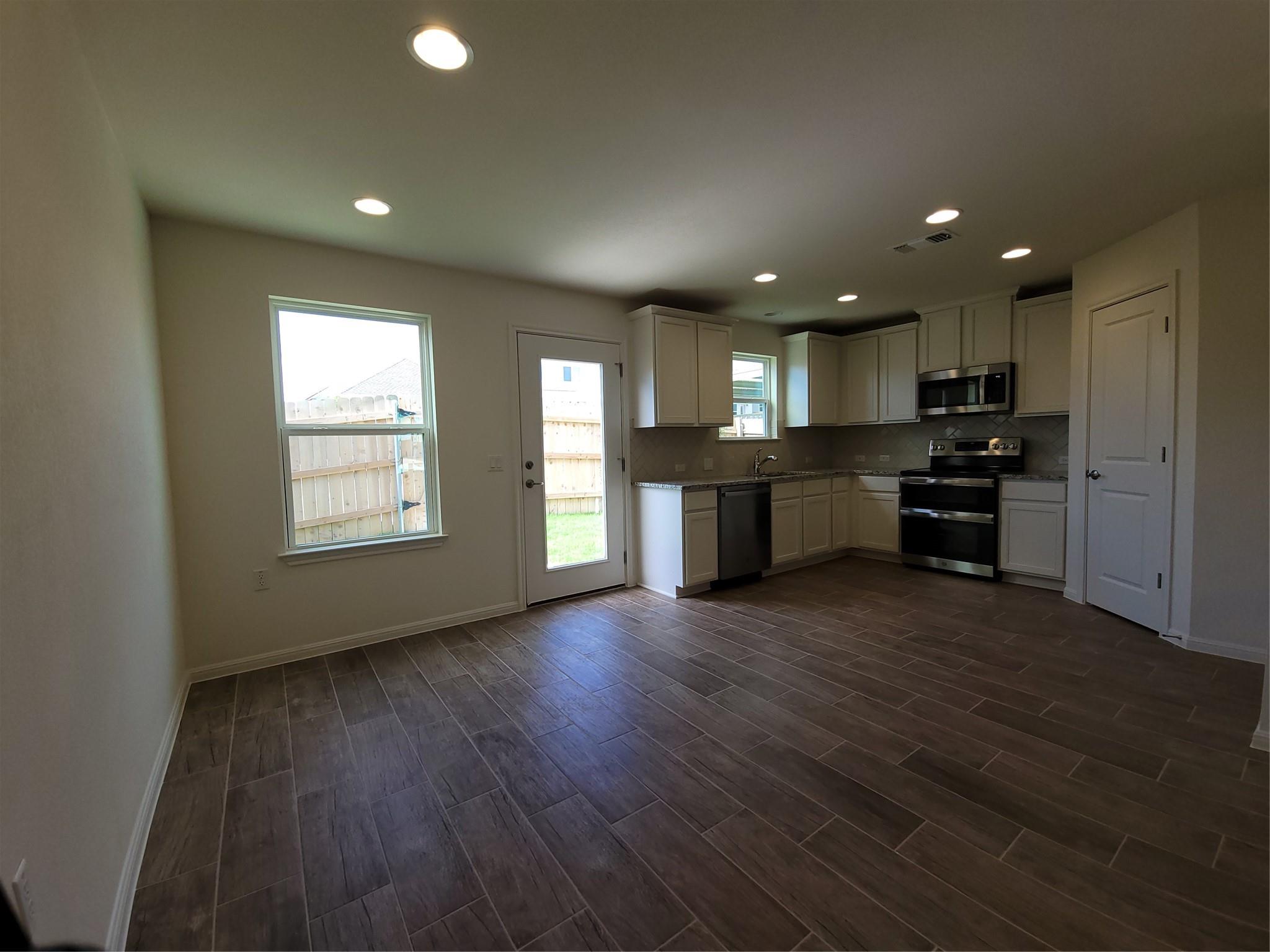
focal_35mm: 13
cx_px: 635
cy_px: 476
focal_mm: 2.2
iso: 64
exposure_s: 1/120
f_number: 2.2
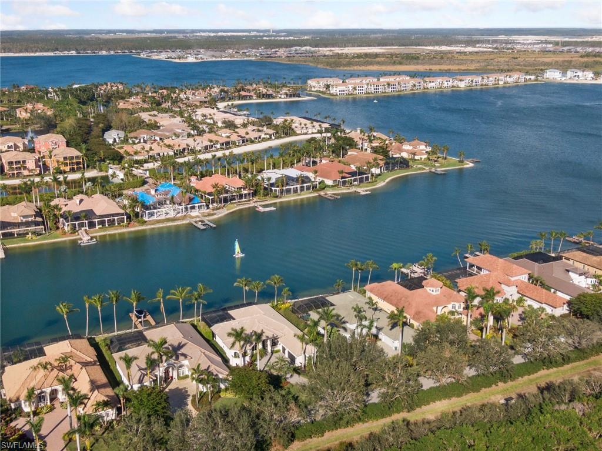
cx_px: 301
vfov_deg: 36.8
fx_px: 678
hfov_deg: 47.9
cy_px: 226
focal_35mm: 39
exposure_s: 1/320
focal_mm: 6.77
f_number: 3.4
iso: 100
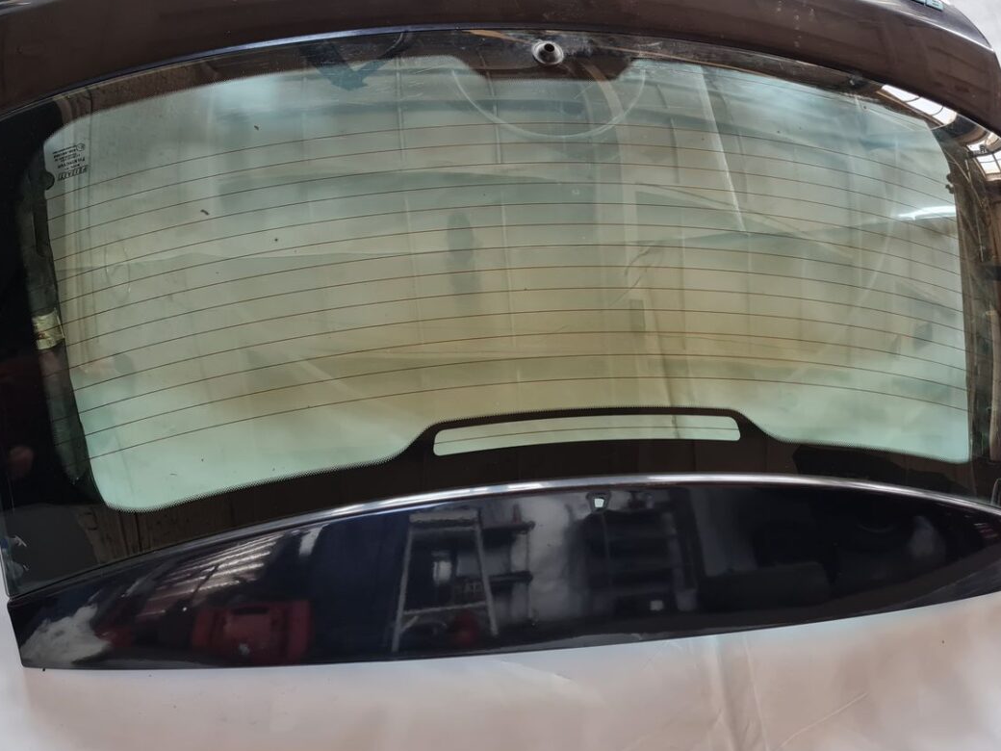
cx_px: 497
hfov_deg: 52.6
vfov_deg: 40.5
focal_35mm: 35
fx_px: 1012
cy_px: 305
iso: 125
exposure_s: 1/100
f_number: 1.8
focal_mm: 5.4
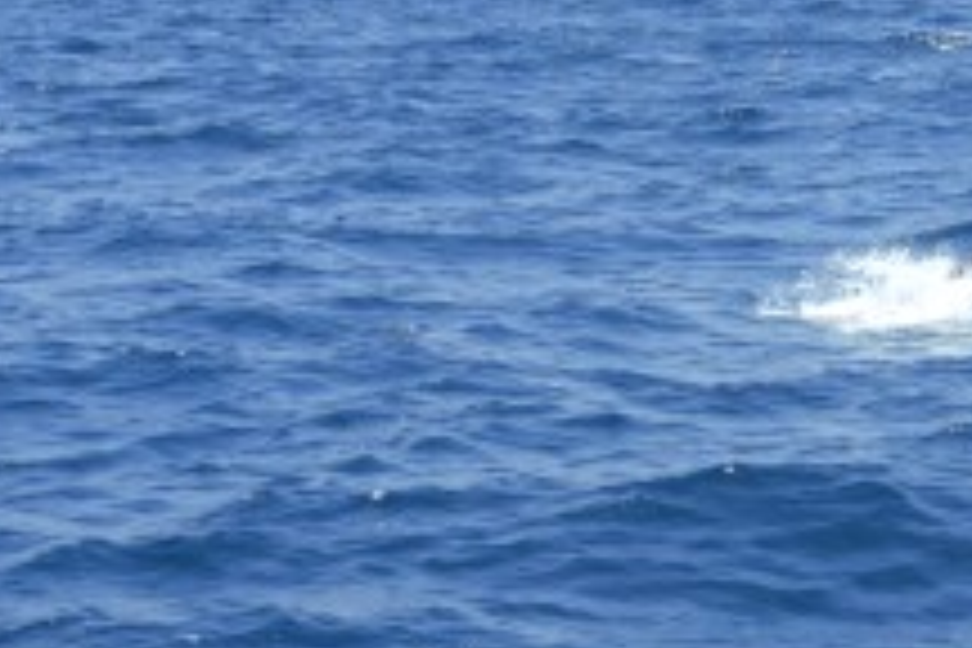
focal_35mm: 163
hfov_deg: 12.4
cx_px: 1058
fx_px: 4401
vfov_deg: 8.4
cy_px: 270
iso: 100
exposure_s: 1/320
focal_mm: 11.7
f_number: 4.9
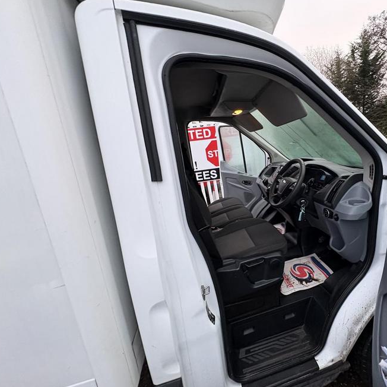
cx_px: 258
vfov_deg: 84.0
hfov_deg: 81.2
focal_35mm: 17
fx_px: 215
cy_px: 193
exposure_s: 1/99
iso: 200
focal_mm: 2.22
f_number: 2.2
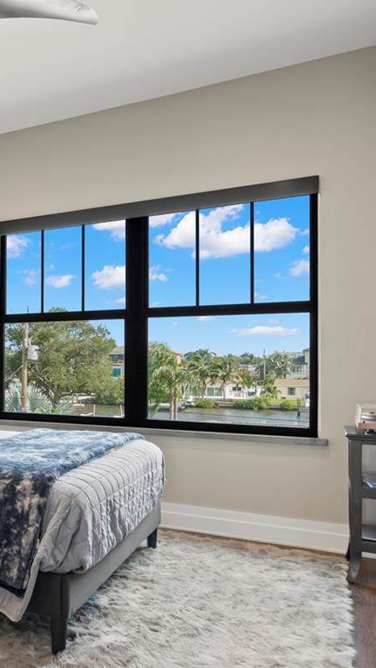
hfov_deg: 28.5
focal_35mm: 34
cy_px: 367
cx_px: -112
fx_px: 602
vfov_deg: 57.9
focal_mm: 16
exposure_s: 1/6
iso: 500
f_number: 8
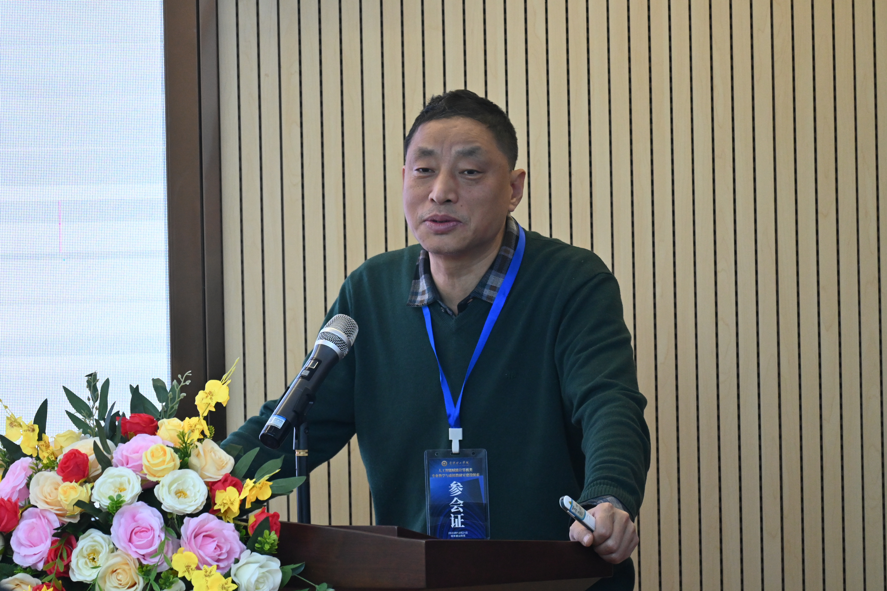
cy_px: 296
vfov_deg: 3.7
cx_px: 444
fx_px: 9239
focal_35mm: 375
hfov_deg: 5.5
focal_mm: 250
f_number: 6.3
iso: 2200
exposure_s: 1/125
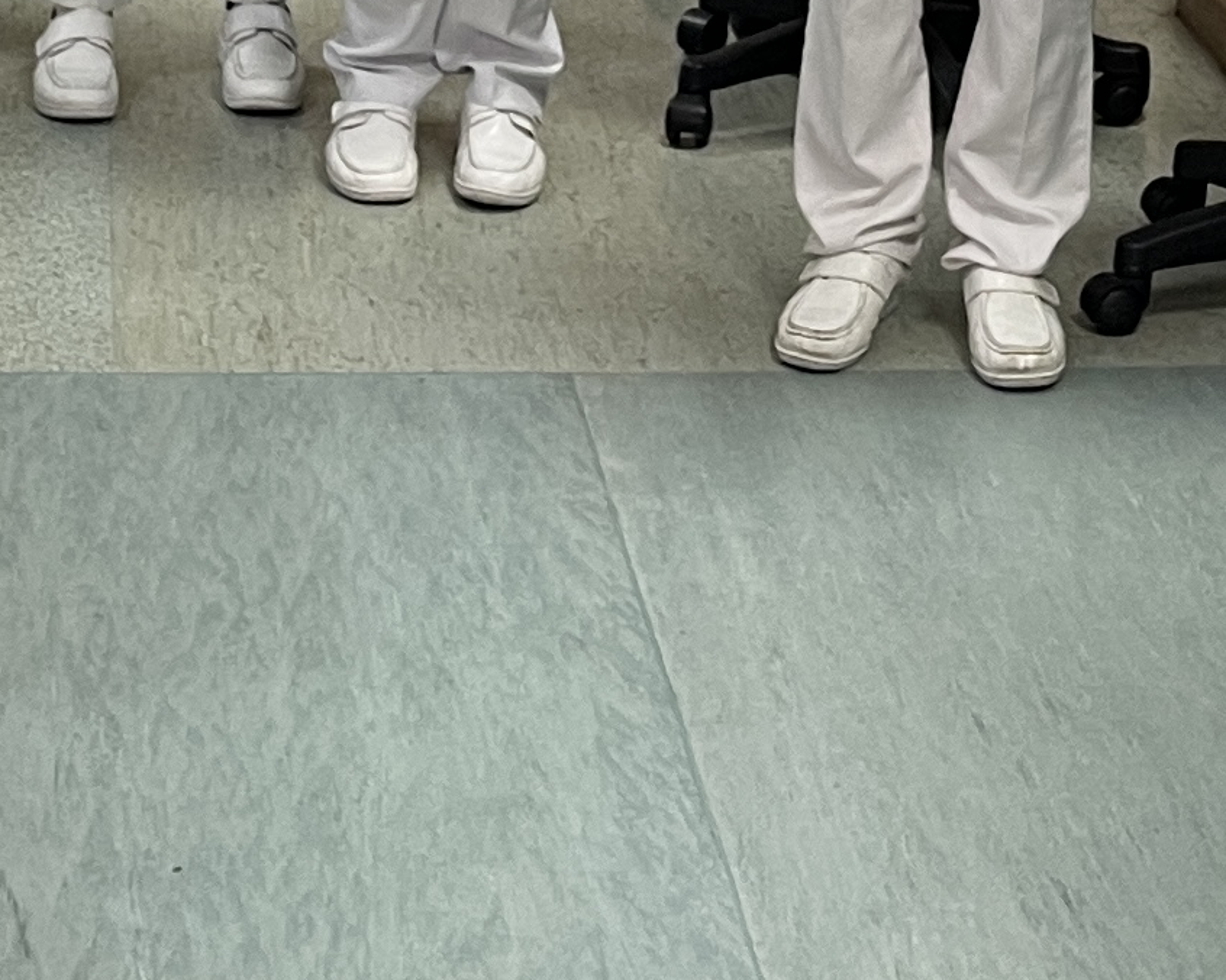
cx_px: 716
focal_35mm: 121
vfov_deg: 11.9
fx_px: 4391
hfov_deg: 15.9
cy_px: -657
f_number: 1.6
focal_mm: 5.1
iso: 80
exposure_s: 1/60
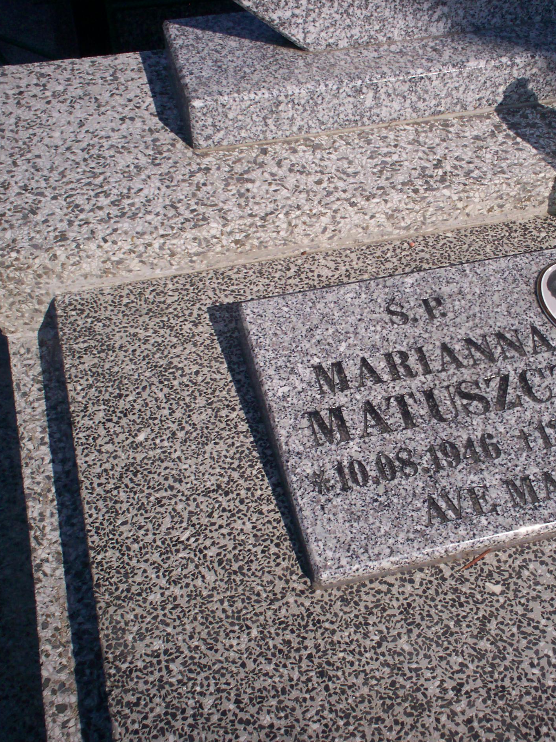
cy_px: 378
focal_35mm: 49
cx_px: 393
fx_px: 1050
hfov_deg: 29.4
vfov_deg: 38.9
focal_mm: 6
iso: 100
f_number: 4.5
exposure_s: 1/937
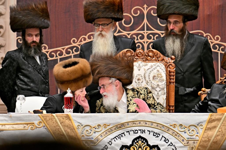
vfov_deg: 4.6
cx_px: 113
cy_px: 75
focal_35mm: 300
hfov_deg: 6.9
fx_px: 1883
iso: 250
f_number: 2.8
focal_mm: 200
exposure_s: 1/250
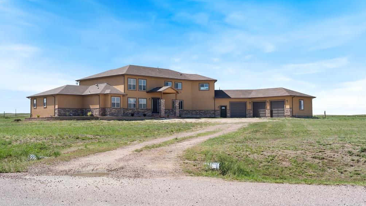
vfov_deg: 26.0
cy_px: 94
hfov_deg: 44.6
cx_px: 181
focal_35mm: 46
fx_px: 446
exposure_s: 1/1250
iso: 800
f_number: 7.1
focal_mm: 43
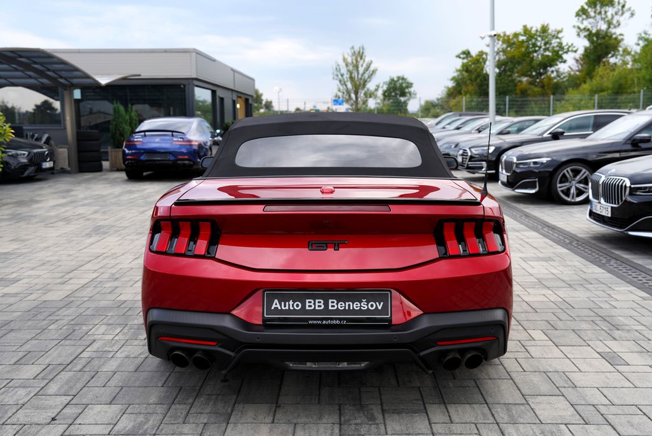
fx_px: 616
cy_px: 218
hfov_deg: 55.7
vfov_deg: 39.0
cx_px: 326
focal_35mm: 34
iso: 100
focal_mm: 34
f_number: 4
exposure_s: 1/60
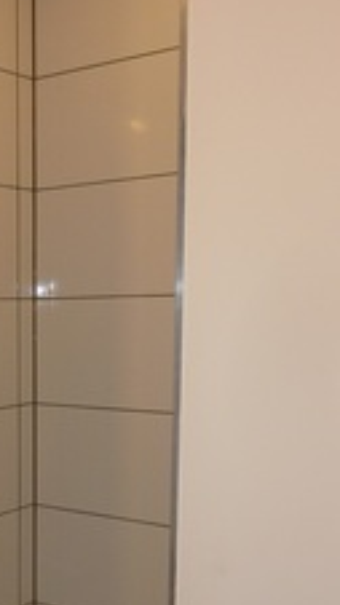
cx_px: -70
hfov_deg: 21.0
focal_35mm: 53
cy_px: 439
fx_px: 850
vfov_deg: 38.4
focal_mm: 4.1
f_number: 3.3
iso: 100
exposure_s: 1/30
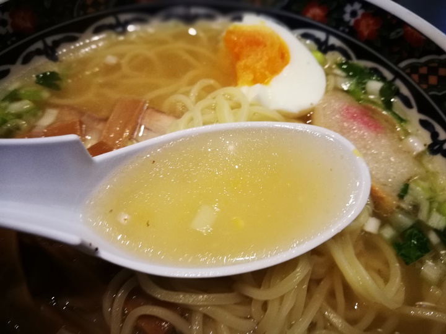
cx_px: 223
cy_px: 167
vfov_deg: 51.4
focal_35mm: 27
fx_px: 348
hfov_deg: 65.3
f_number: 4
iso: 400
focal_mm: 4.5
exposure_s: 1/25
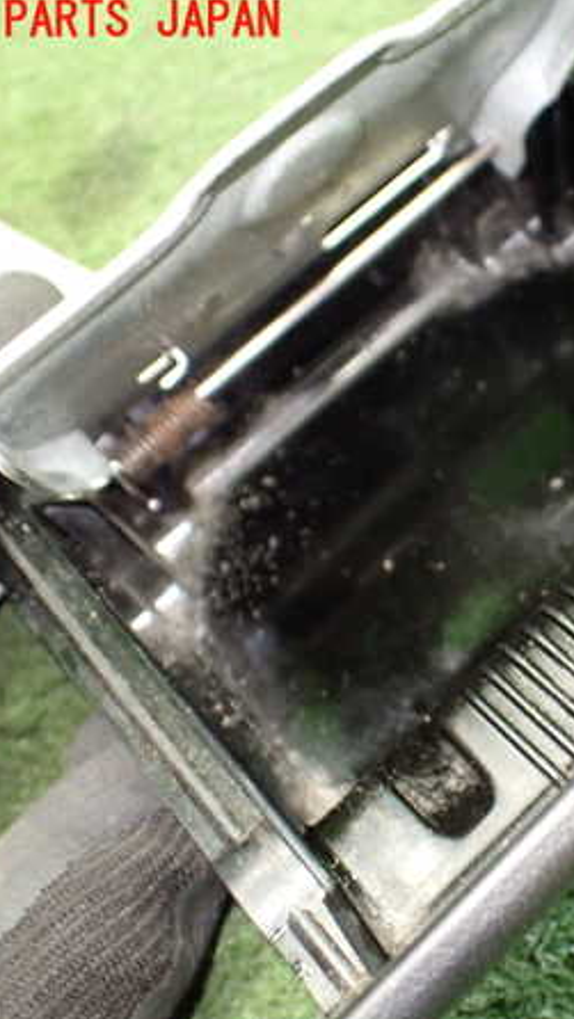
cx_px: 551
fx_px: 1190
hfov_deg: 25.9
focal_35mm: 44
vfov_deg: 46.4
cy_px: 507
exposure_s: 1/40
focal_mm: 5.4
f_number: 2.3
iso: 800
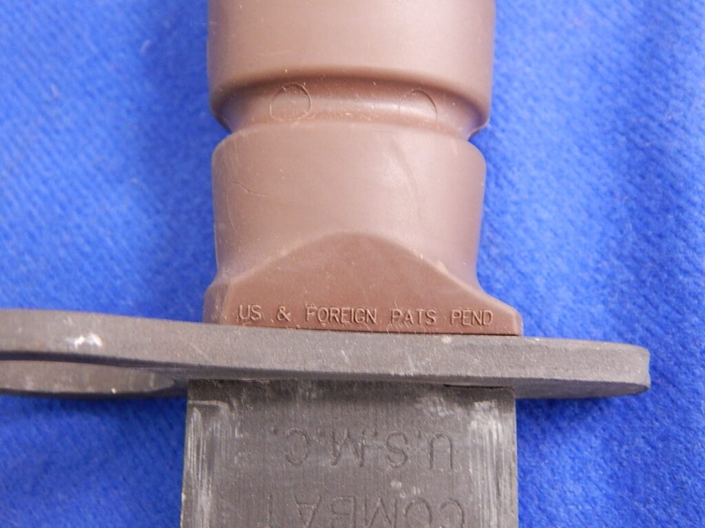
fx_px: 978
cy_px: 264
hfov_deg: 39.7
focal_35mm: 48
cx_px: 352
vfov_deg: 30.3
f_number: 3.7
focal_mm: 8.6
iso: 500
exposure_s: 1/8
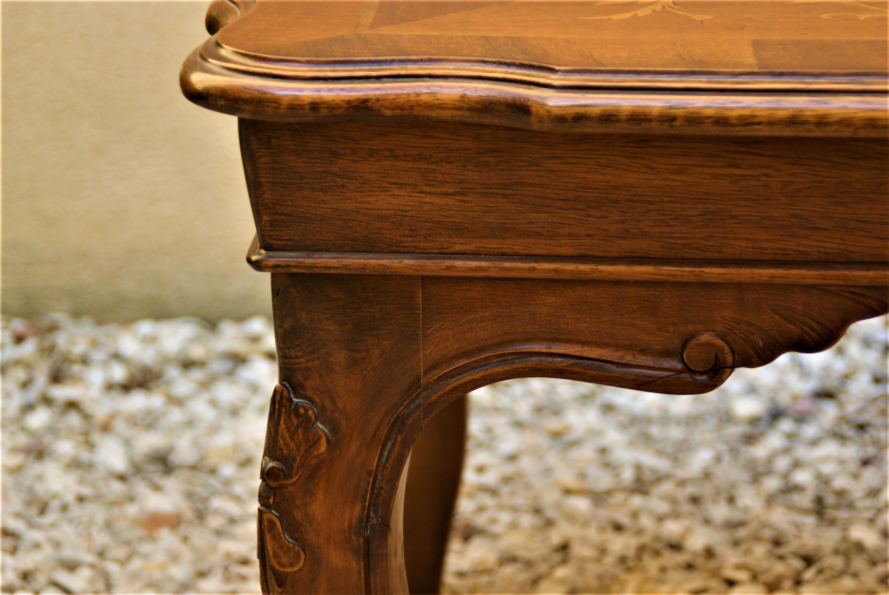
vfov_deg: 12.2
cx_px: 444
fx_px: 2782
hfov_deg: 18.2
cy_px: 298
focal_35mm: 112
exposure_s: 1/125
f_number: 5.6
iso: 160
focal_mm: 75
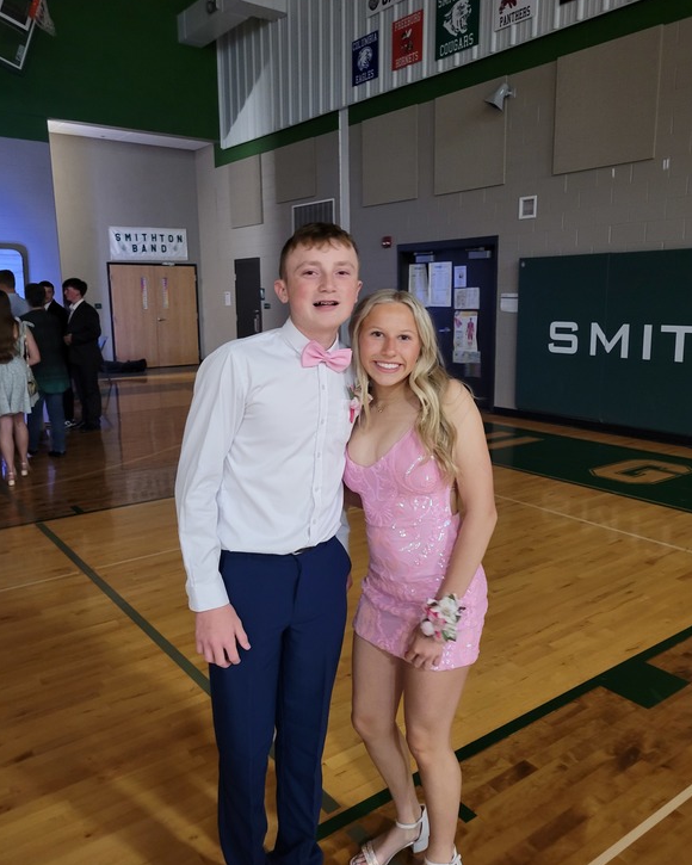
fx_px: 717
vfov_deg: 62.2
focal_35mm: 28
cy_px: 422
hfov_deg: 51.5
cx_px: 346
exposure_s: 1/24
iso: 640
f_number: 1.8
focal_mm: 5.4
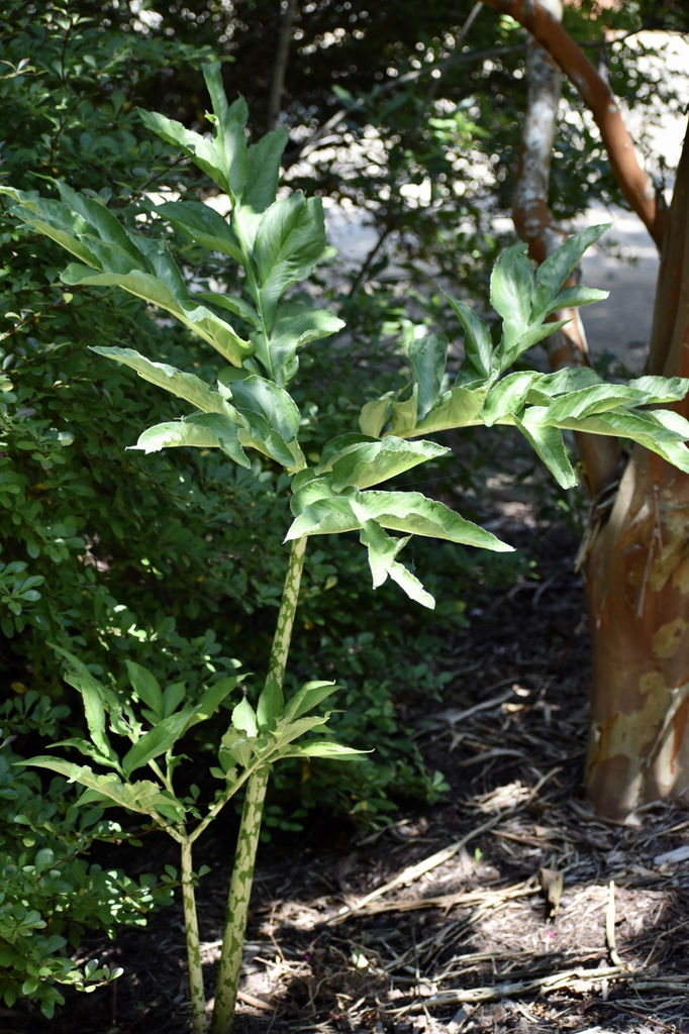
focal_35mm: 105
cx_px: 344
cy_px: 517
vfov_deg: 19.5
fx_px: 3016
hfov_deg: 13.0
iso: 800
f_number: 4.5
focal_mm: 70
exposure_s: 1/1000
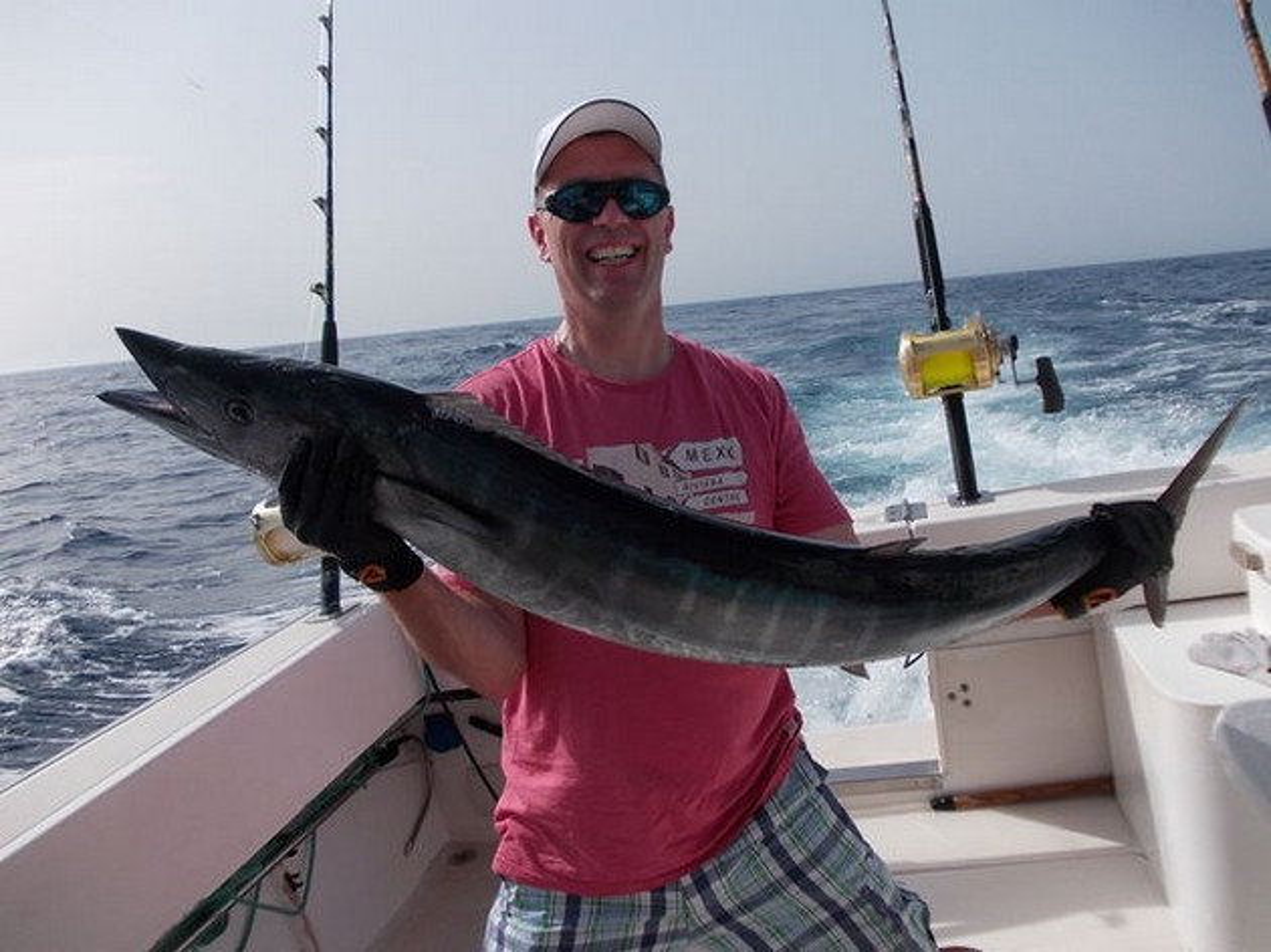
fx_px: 1028
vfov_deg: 49.7
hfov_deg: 63.5
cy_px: 476
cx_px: 636
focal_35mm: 28
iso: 80
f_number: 5.4
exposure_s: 1/500
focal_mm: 4
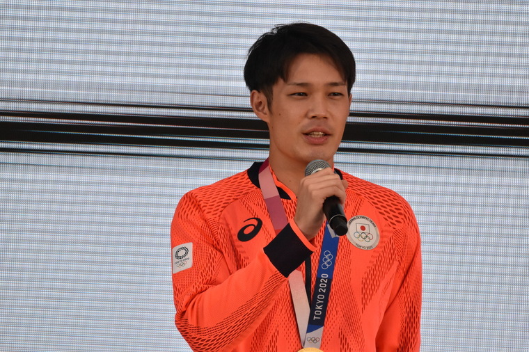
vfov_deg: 1.7
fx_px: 12117
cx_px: 264
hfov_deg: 2.5
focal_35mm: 825
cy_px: 176
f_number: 7.1
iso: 2000
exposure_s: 1/3200
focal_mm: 550
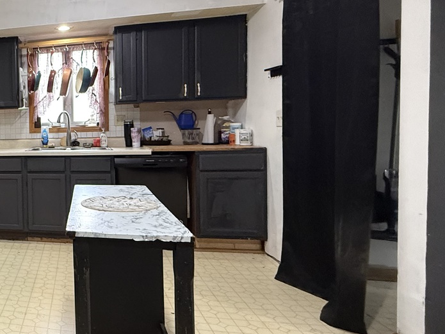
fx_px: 373
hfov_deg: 48.6
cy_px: 140
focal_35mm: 29
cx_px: -15
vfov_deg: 48.0
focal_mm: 2.22
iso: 640
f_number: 2.2
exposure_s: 1/60
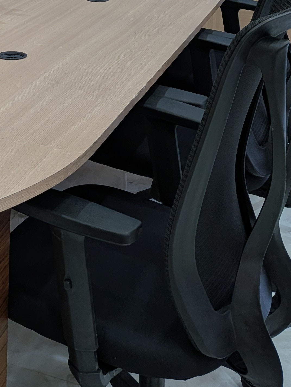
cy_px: -60
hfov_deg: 21.1
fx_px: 751
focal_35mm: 67
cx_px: -9
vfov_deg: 26.2
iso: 42
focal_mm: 4.53
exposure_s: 1/30
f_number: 1.7
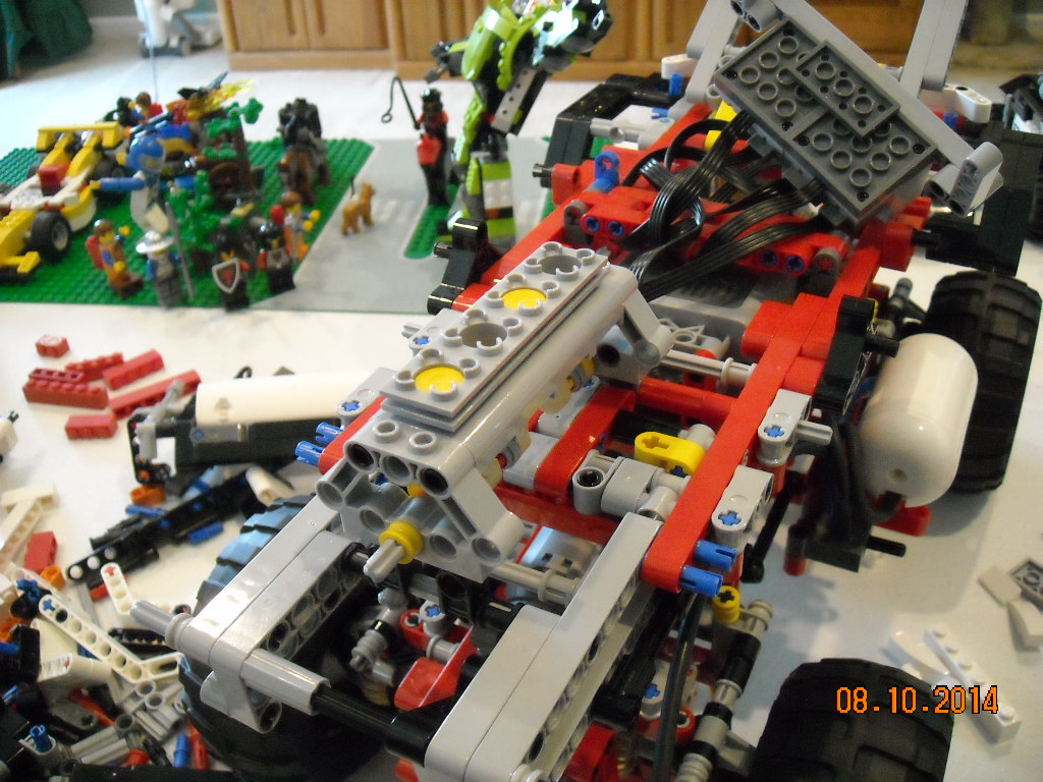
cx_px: 522
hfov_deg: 52.6
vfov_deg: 40.7
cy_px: 391
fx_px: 1055
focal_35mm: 35
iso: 800
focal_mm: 5.7
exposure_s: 1/30
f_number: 2.8
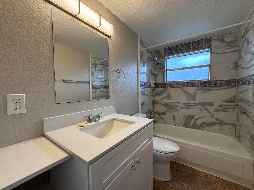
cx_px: 127
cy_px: 95
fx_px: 103
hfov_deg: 102.1
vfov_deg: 85.7
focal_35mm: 14
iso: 125
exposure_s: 1/120
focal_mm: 2.22
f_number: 2.2
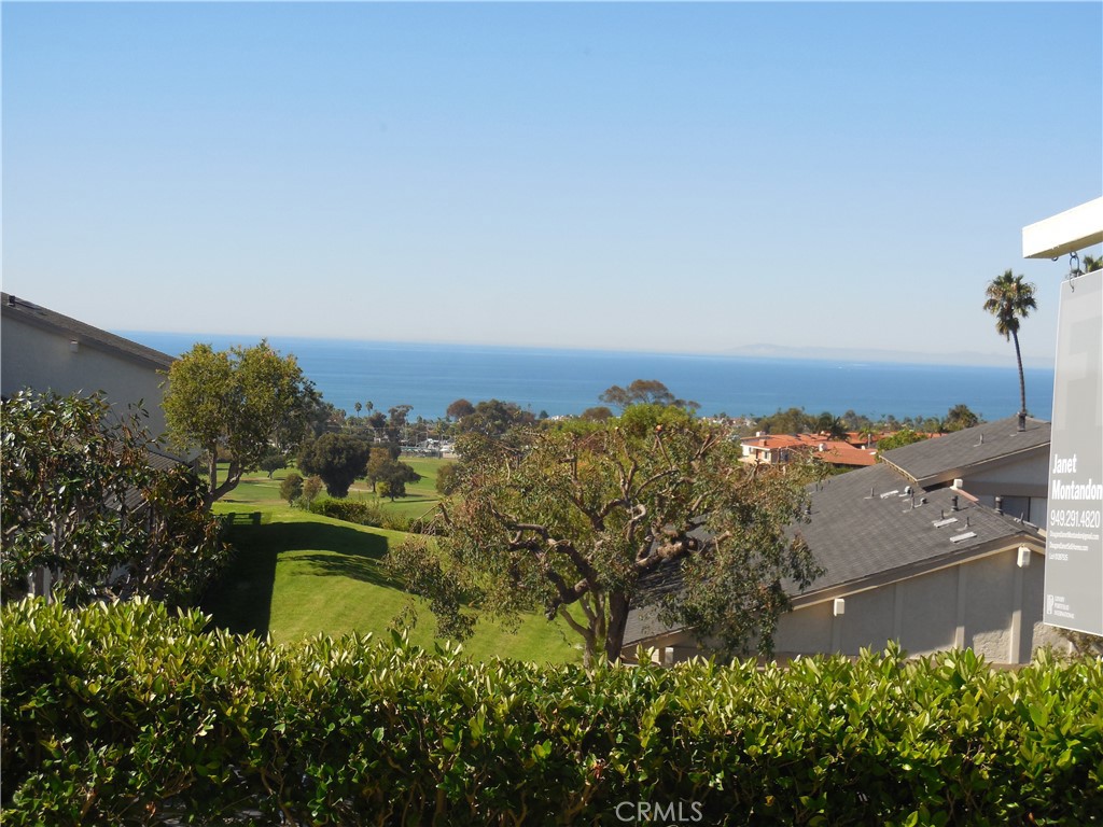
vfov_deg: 22.3
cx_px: 552
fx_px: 2103
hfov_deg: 29.4
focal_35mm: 66
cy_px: 414
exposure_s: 1/500
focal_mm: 10.9
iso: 125
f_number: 4.2
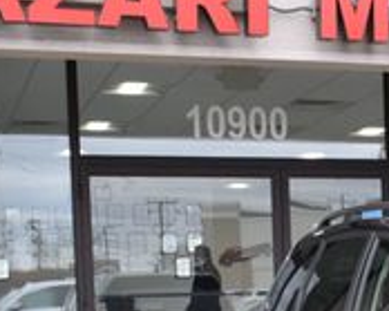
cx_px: 523
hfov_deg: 15.9
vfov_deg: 13.0
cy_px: 414
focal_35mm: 114
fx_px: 1312
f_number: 8
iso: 400
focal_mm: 22
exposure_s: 1/160
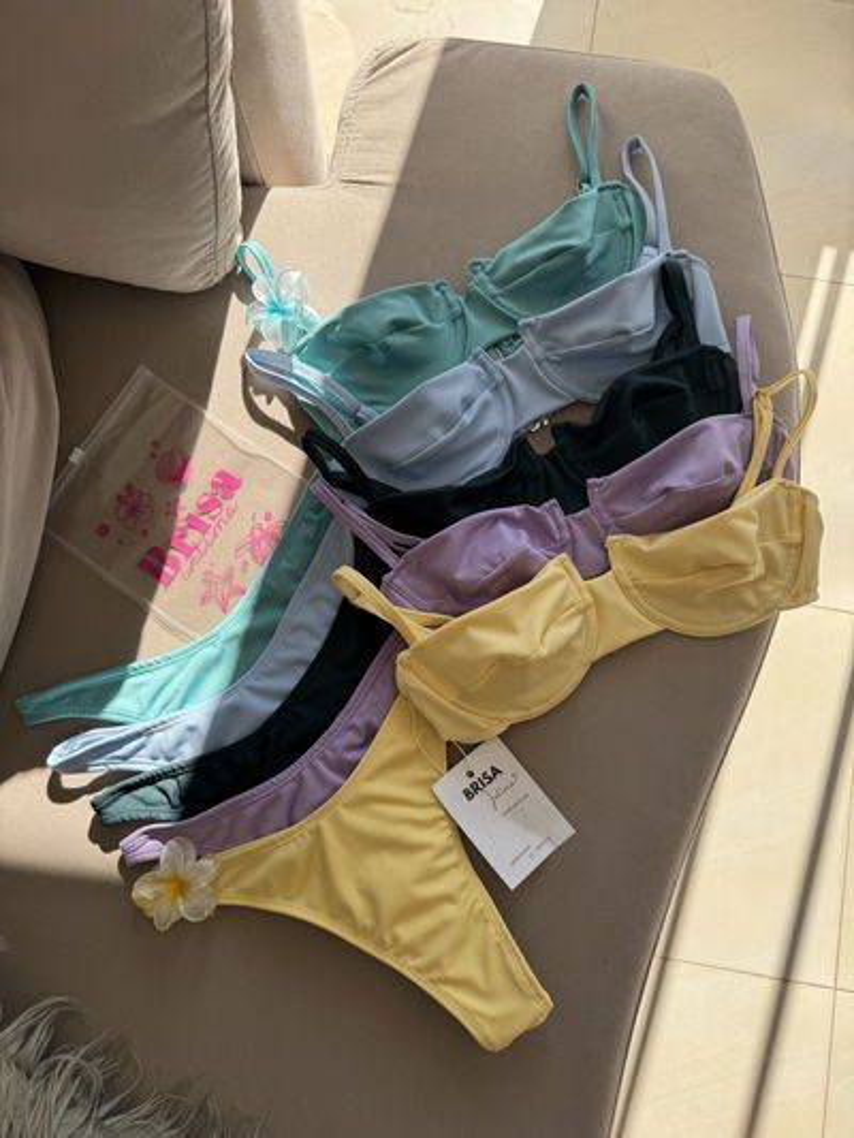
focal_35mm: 24
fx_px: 789
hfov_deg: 56.8
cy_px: 569
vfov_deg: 71.6
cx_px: 427
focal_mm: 6.76
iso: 80
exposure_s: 1/1678
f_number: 1.78
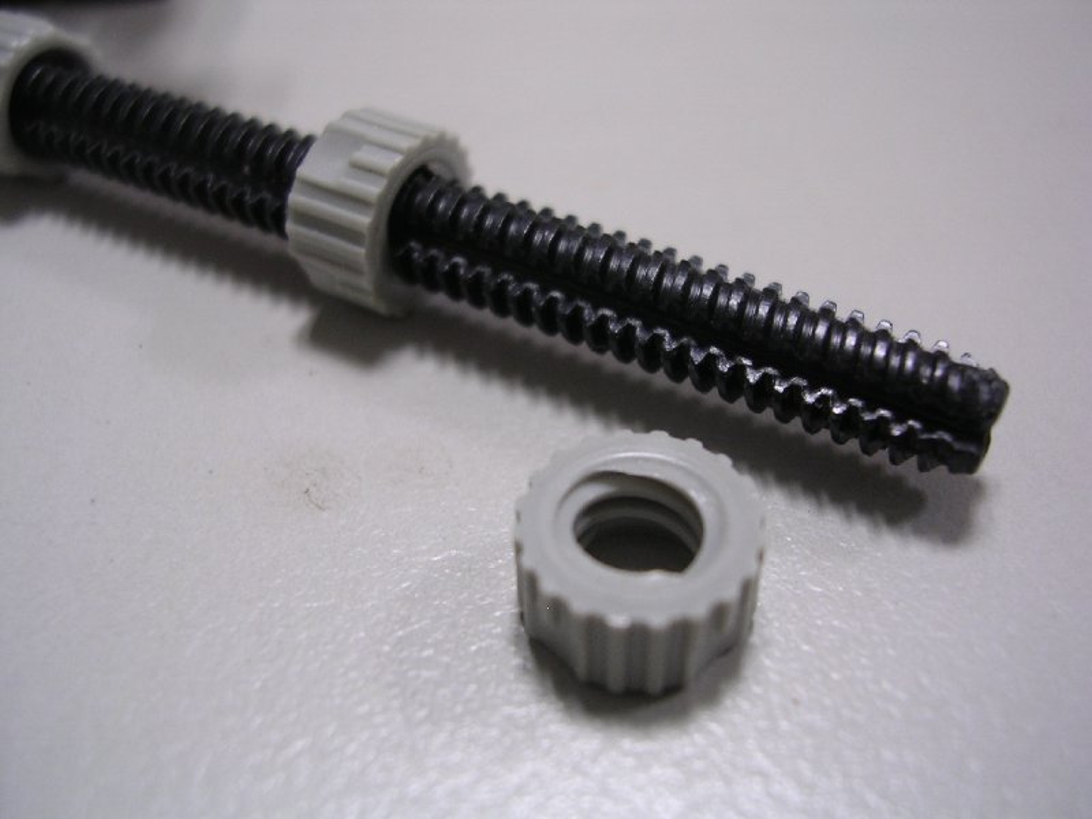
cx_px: 546
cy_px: 410
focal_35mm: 38
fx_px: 1199
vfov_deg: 37.7
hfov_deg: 49.0
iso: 100
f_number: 2.8
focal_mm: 5.8
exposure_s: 1/4.1
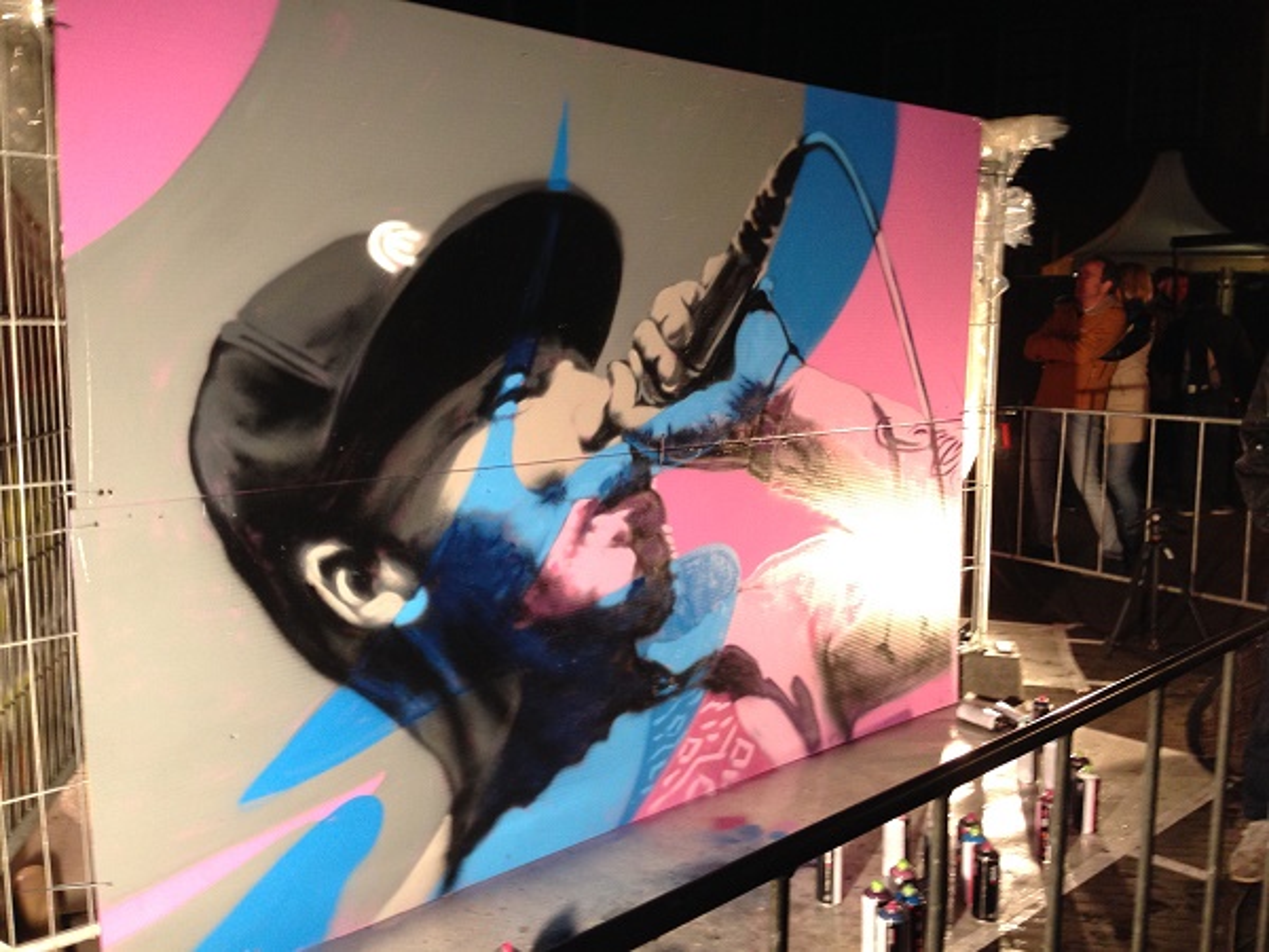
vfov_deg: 42.9
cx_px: 634
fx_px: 1210
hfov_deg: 55.4
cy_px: 476
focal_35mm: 33
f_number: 2.4
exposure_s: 1/20
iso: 125
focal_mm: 4.12
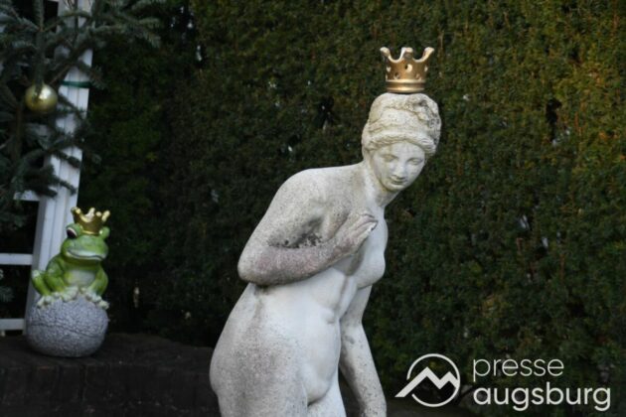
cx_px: 313
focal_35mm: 93
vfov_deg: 14.7
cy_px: 208
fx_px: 1617
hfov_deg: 21.9
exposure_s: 1/250
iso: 500
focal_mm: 62
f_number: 5.6
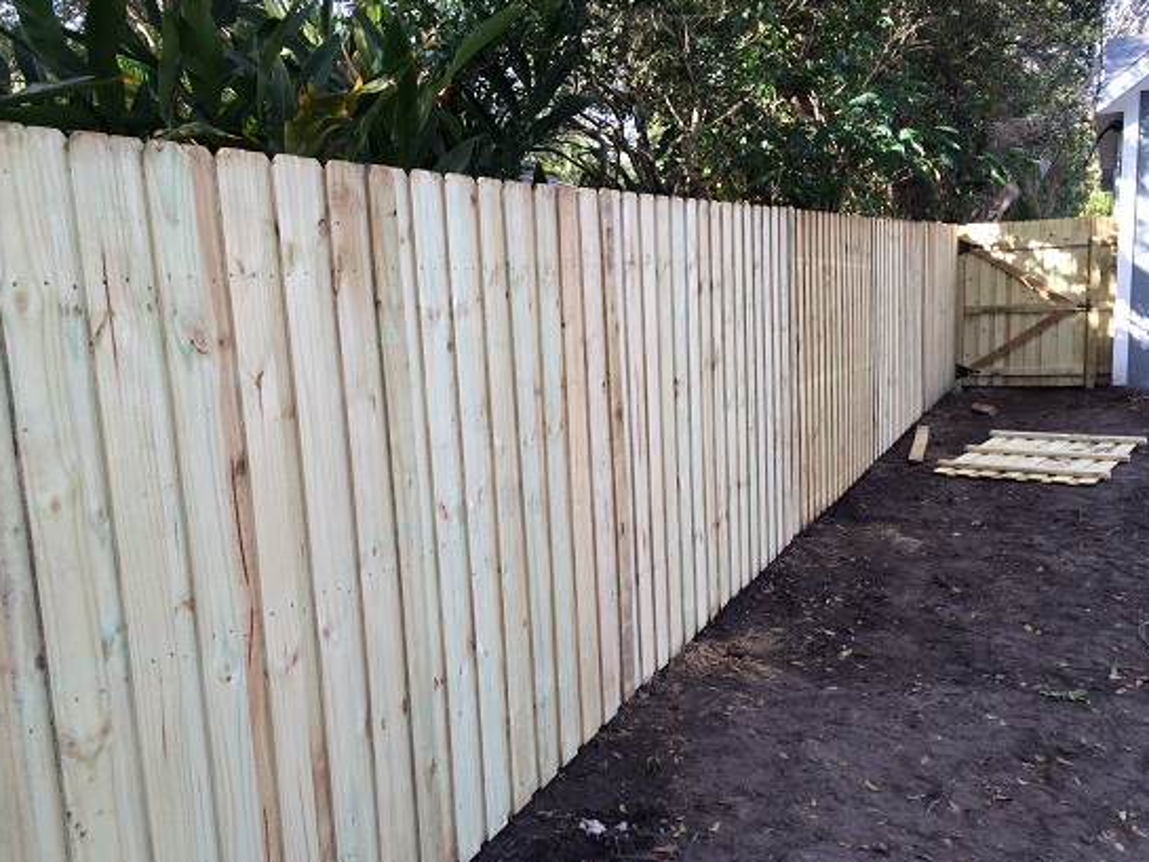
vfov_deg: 43.0
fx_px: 1096
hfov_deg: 55.3
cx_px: 559
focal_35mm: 33
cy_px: 424
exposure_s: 1/249
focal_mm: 4.12
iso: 32
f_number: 2.2
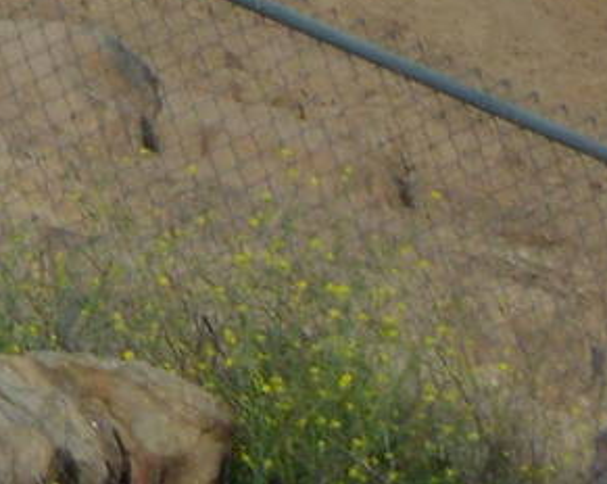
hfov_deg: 1.3
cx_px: -2
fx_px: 26032
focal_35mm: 1451
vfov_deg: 1.1
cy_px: -766
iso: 80
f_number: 5.9
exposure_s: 1/500
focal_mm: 46.8
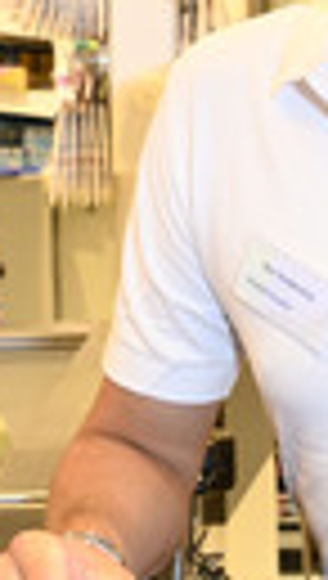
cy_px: 198
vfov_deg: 18.2
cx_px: 416
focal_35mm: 117
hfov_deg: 10.2
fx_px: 1801
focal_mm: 32
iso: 2000
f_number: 5.6
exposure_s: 1/125
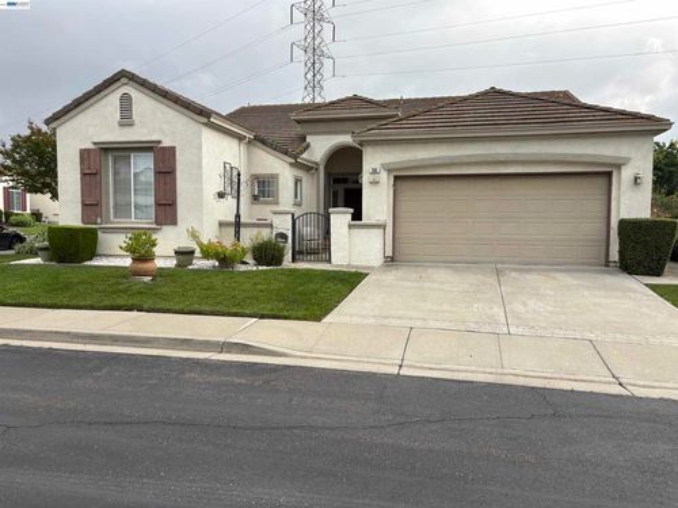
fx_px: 509
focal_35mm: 26
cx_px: 339
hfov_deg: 67.3
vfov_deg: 53.1
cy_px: 254
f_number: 1.6
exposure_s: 1/1848
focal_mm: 5.96
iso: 50
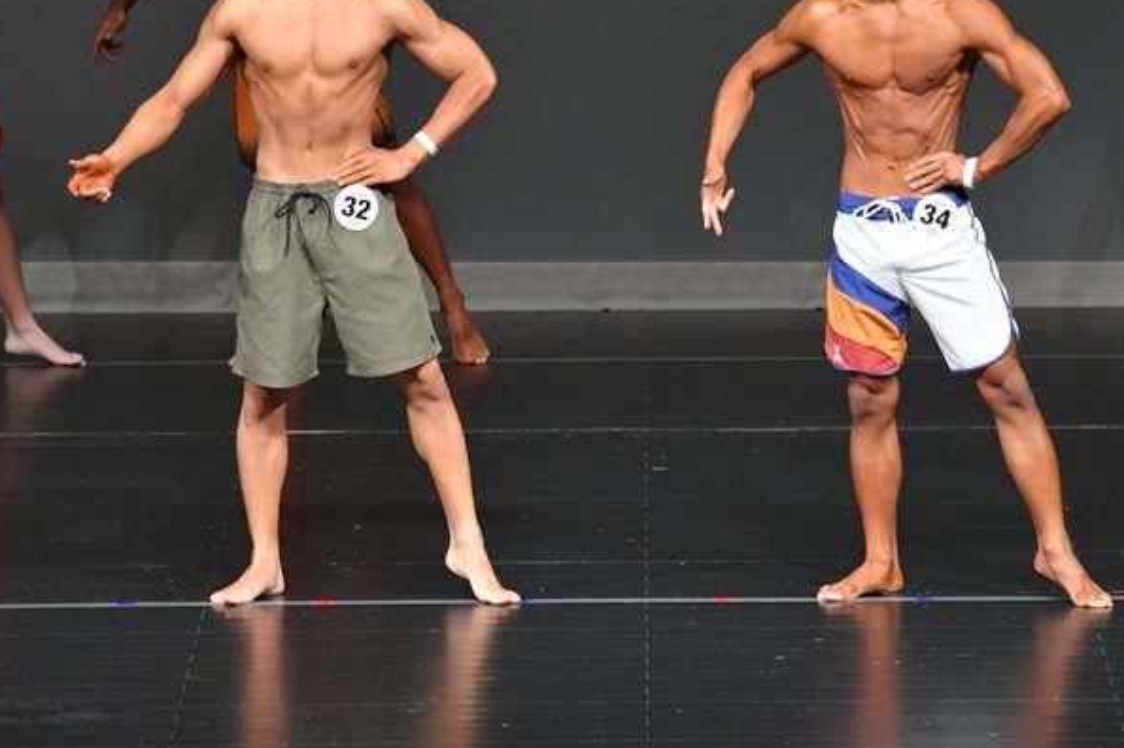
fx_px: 12793
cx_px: 600
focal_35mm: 410
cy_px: 266
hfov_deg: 5.0
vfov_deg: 3.3
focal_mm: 210
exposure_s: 1/400
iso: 4000
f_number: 5.6
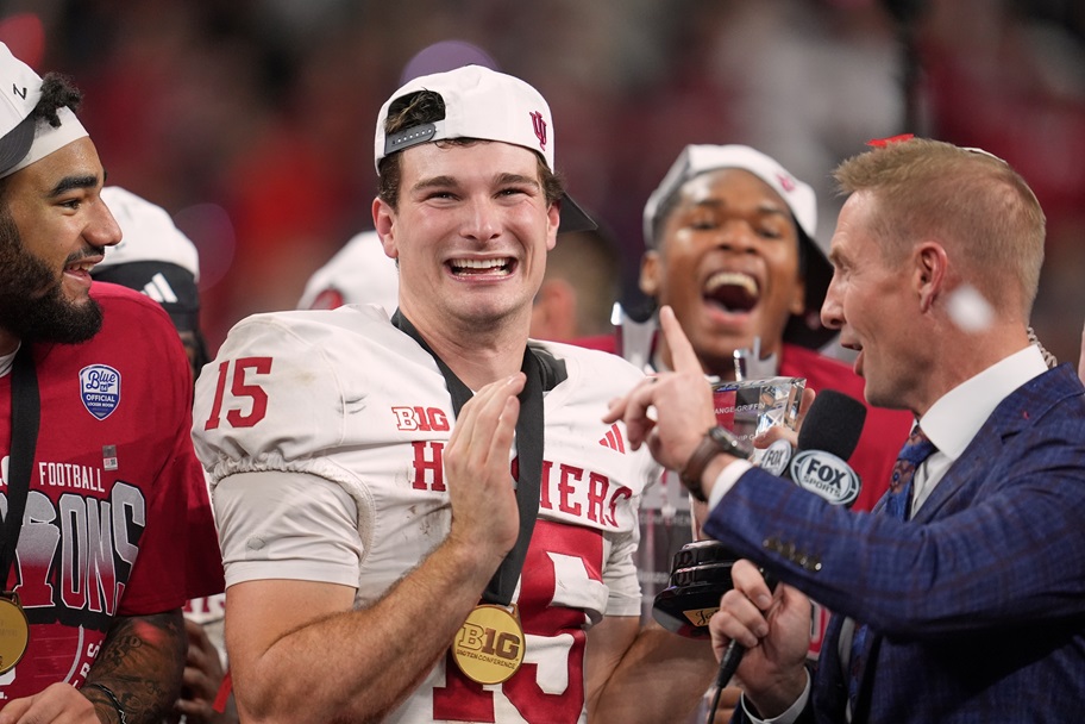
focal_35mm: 400
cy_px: 362
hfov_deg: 5.2
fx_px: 12055
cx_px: 542
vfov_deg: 3.4
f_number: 2.8
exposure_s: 1/2000
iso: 3200
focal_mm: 400
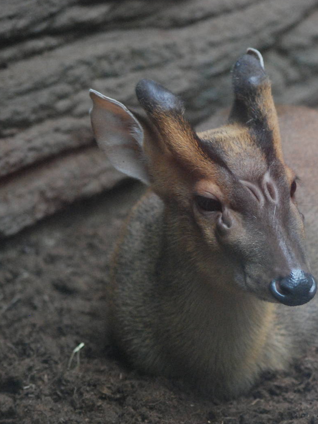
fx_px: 2990
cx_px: 275
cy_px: 215
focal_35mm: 244
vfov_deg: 8.1
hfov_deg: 6.1
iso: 1600
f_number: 4
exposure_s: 1/160
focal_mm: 110
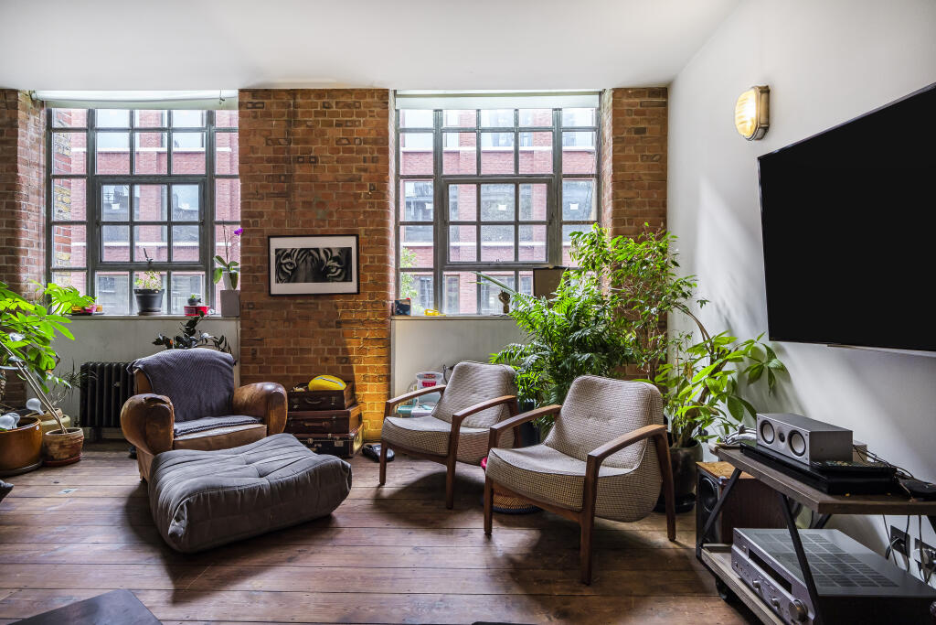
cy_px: 312
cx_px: 468
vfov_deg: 64.6
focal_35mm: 19
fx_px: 494
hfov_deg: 86.9
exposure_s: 1/40
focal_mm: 12.7
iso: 640
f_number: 5
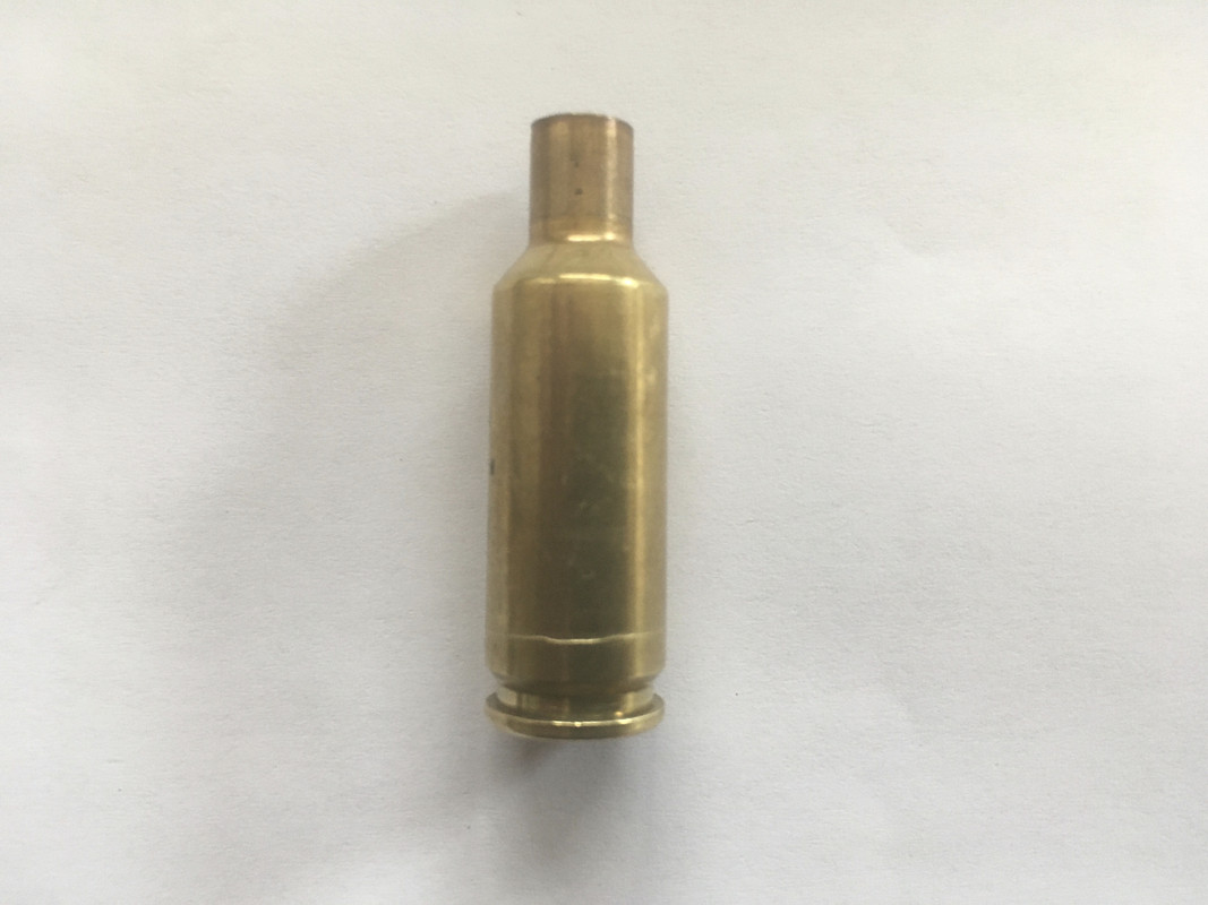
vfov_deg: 48.2
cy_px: 452
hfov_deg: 61.7
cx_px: 604
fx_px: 1012
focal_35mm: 29
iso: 125
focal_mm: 4.15
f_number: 2.2
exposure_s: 1/30
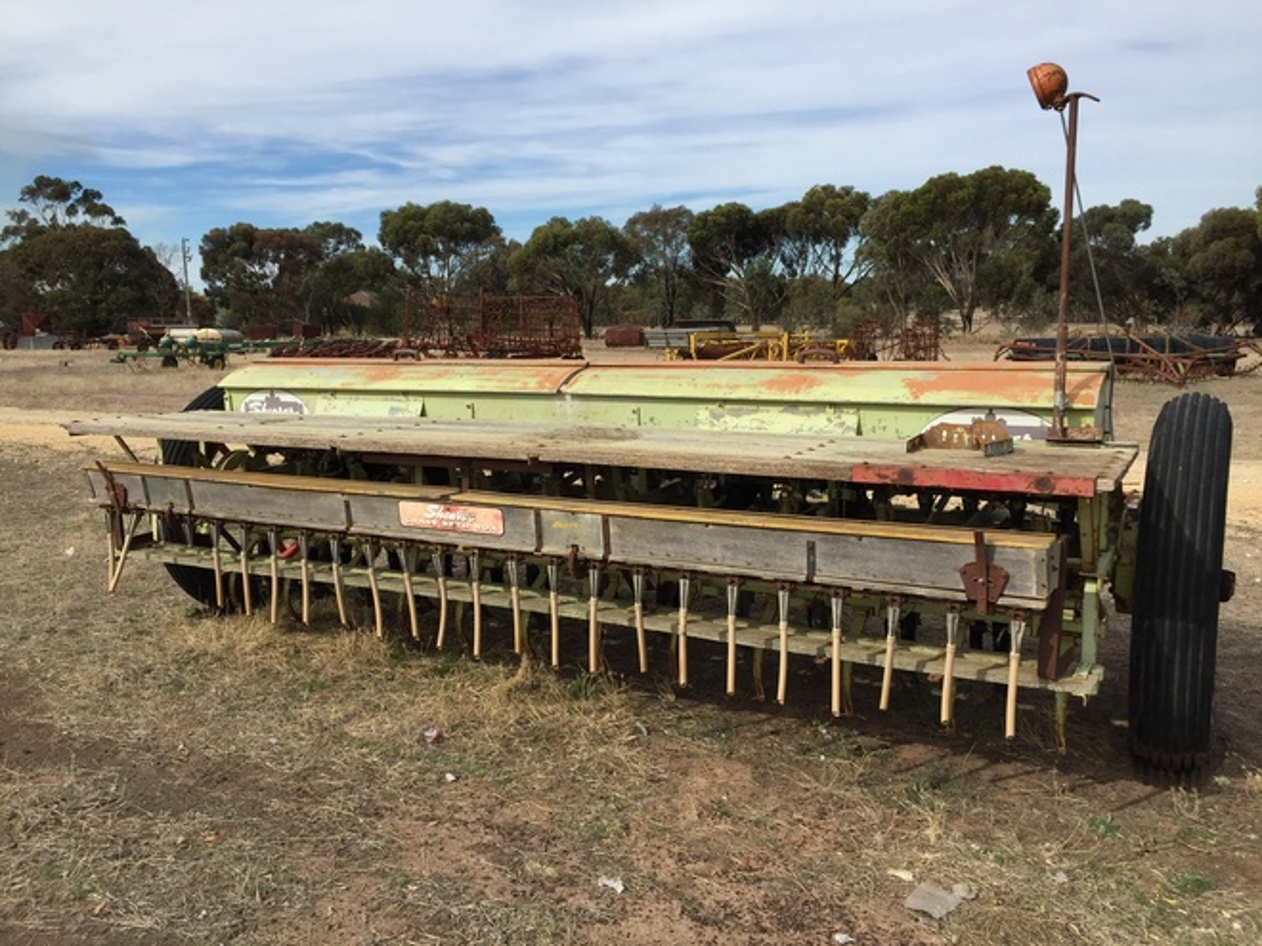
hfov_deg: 61.7
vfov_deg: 48.2
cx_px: 631
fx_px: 1057
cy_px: 473
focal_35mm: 29
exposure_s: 1/2083
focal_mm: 4.15
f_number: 2.2
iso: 32
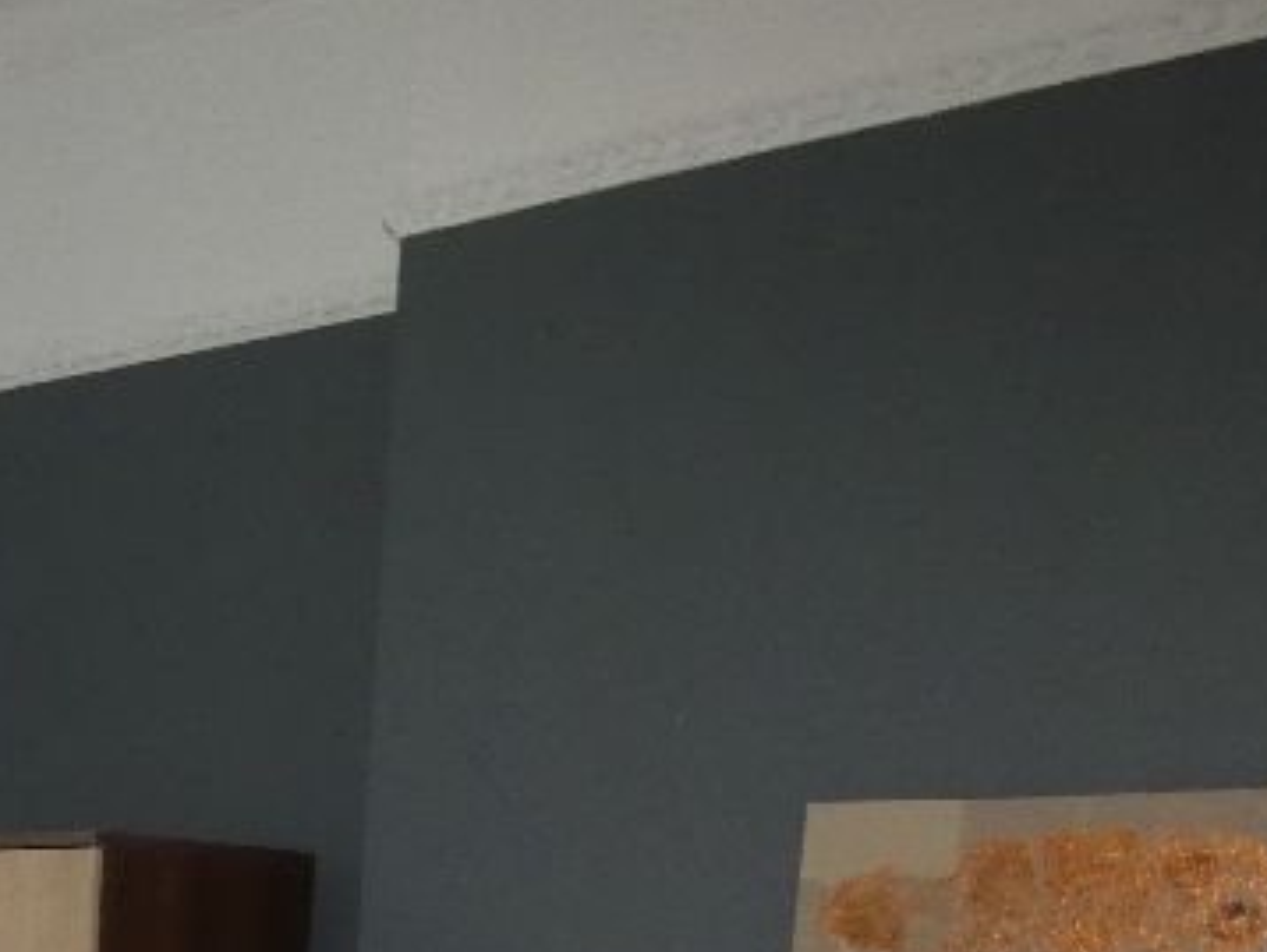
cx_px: -411
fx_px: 2454
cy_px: 1508
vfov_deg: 18.8
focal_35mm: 67
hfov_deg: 24.9
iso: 320
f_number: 2.8
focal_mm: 3.6
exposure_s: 1/60
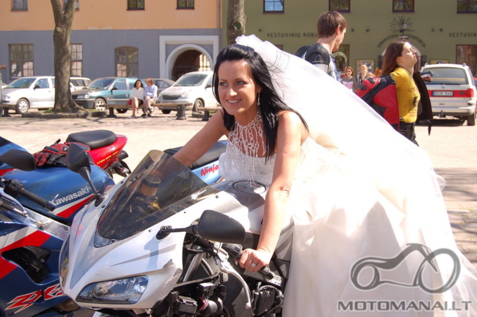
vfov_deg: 23.7
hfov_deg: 35.1
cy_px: 158
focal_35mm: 57
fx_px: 755
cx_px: 238
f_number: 5.6
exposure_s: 1/200
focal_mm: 38
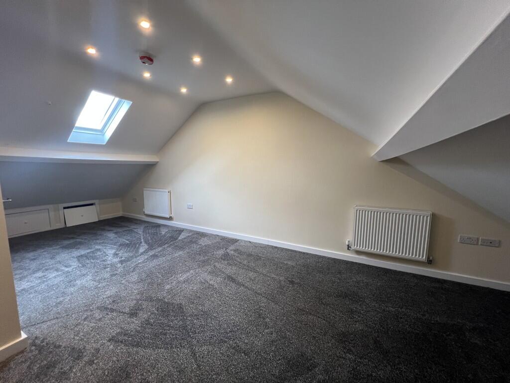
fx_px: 192
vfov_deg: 89.9
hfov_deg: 106.2
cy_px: 192
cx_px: 255
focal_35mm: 13
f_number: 1.8
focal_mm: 1.57
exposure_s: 1/100
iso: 160
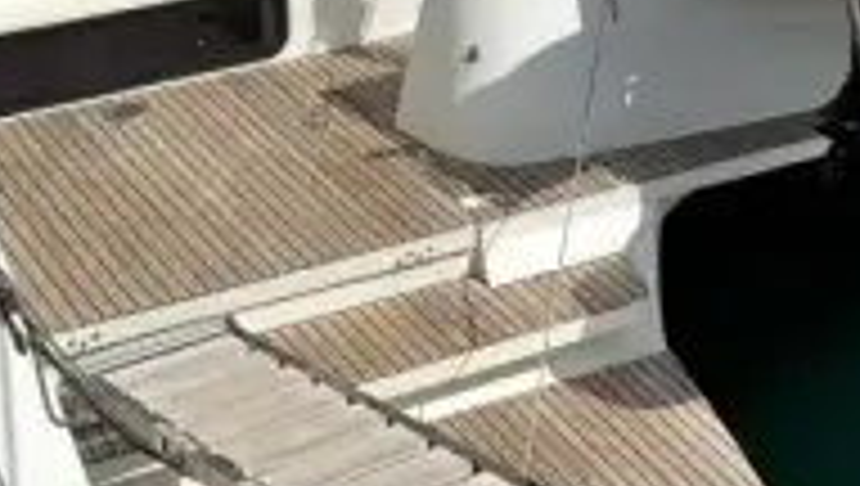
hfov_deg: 25.7
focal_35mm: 82
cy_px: -68
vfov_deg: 14.4
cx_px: 576
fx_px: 1872
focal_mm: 6.76
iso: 80
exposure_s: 1/9009
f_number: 1.78
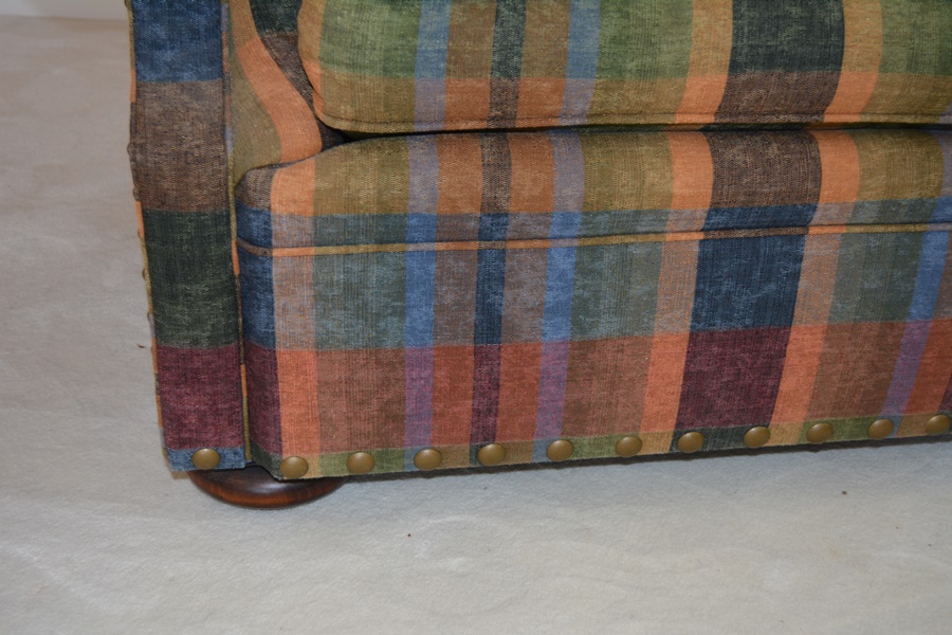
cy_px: 318
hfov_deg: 43.6
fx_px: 1190
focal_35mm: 45
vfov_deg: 29.9
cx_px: 476
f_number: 4.5
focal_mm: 30
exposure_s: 1/60
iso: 500
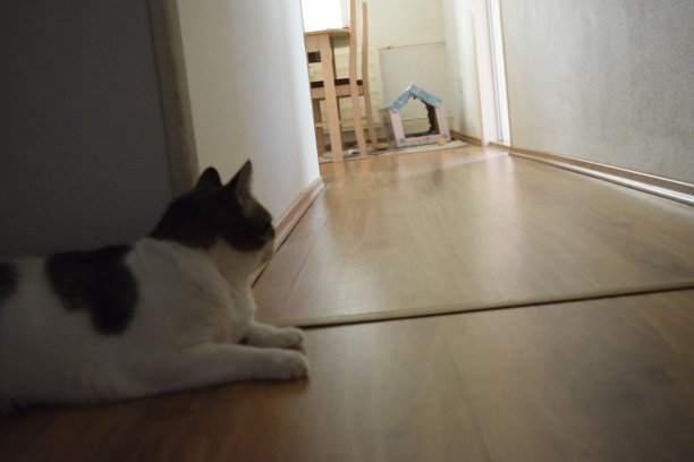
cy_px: 231
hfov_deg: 49.6
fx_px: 752
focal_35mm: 39
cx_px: 347
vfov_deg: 34.2
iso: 6400
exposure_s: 1/60
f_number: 5
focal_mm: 26
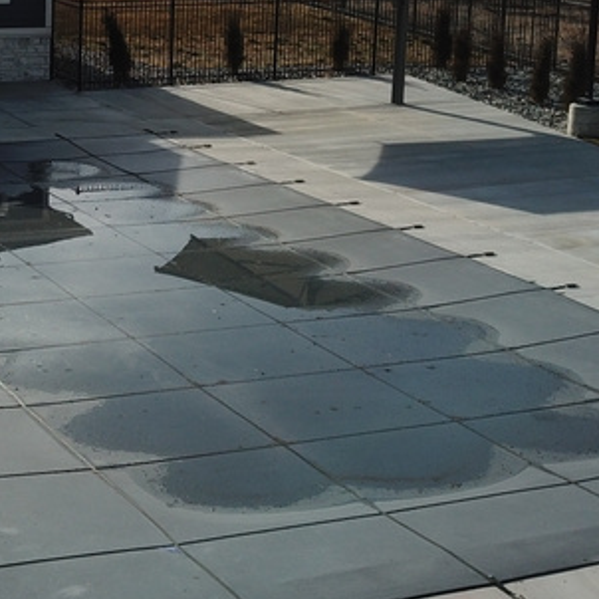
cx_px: 75
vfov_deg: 21.9
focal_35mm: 78
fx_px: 1527
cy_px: 131
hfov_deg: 21.8
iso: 100
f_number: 2.2
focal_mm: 4.73
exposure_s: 1/2169
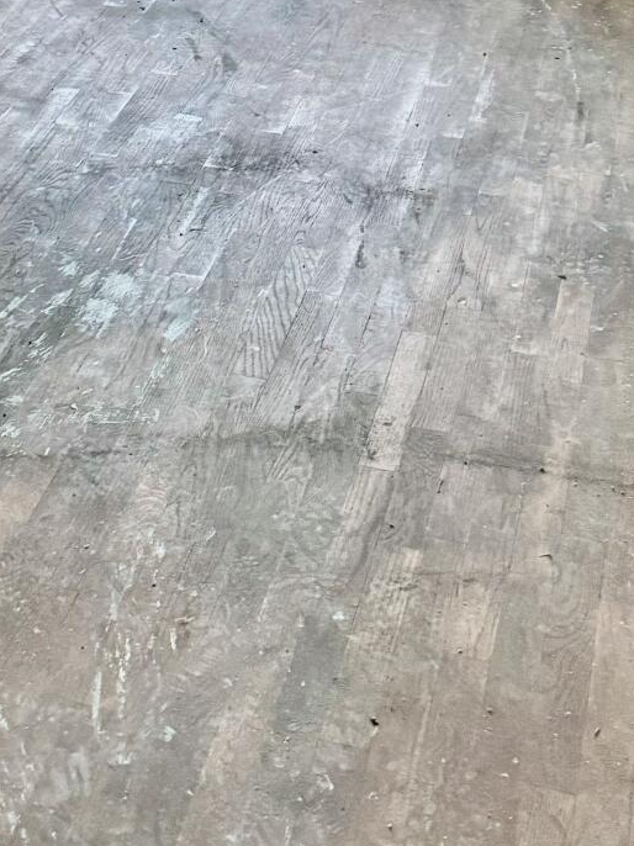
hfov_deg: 20.9
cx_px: 184
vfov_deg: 23.1
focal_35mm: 70
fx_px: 1710
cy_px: -384
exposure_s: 1/60
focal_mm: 6.76
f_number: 1.78
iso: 400
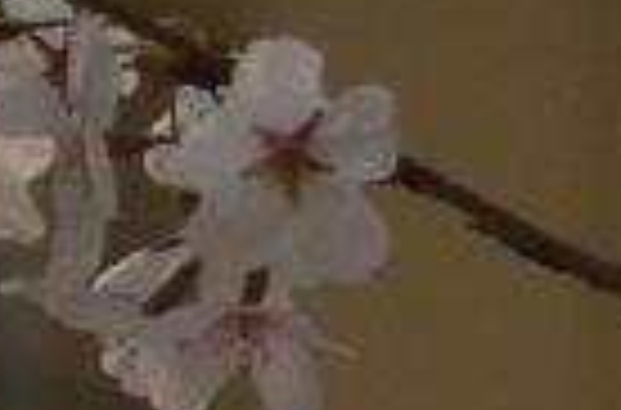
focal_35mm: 1171
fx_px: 20126
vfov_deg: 1.2
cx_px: 1516
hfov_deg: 1.8
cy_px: 203
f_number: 5.6
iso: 800
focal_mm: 105
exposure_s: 1/8000
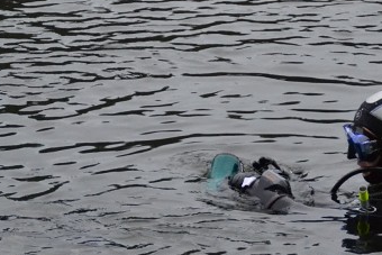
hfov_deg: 9.8
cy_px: 172
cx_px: 238
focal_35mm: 209
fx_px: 2219
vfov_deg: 6.6
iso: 3200
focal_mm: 60
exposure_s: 1/160
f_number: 5
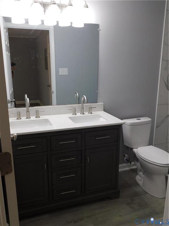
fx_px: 195
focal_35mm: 30
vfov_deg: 60.0
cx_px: 84
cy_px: 113
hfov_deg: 46.8
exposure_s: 1/30
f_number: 3.2
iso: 125
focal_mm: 5.3
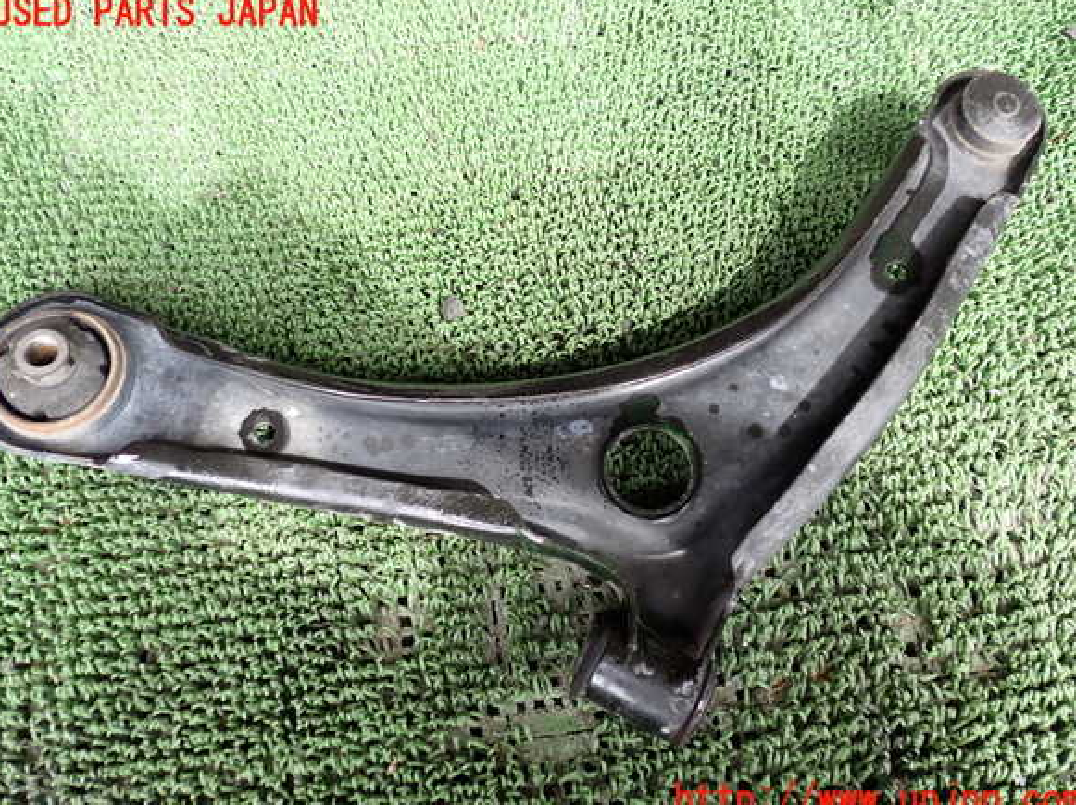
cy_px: 407
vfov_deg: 45.4
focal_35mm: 31
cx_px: 537
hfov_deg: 58.4
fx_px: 963
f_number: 2.3
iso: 160
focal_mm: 5.4
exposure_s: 1/125
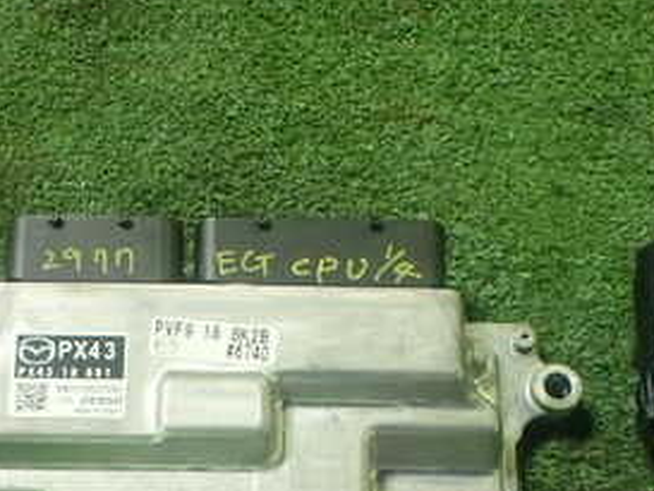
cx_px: 216
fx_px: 1247
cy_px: 510
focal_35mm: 66
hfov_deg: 29.2
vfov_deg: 21.4
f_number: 2.3
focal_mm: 5.4
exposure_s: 1/125
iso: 500
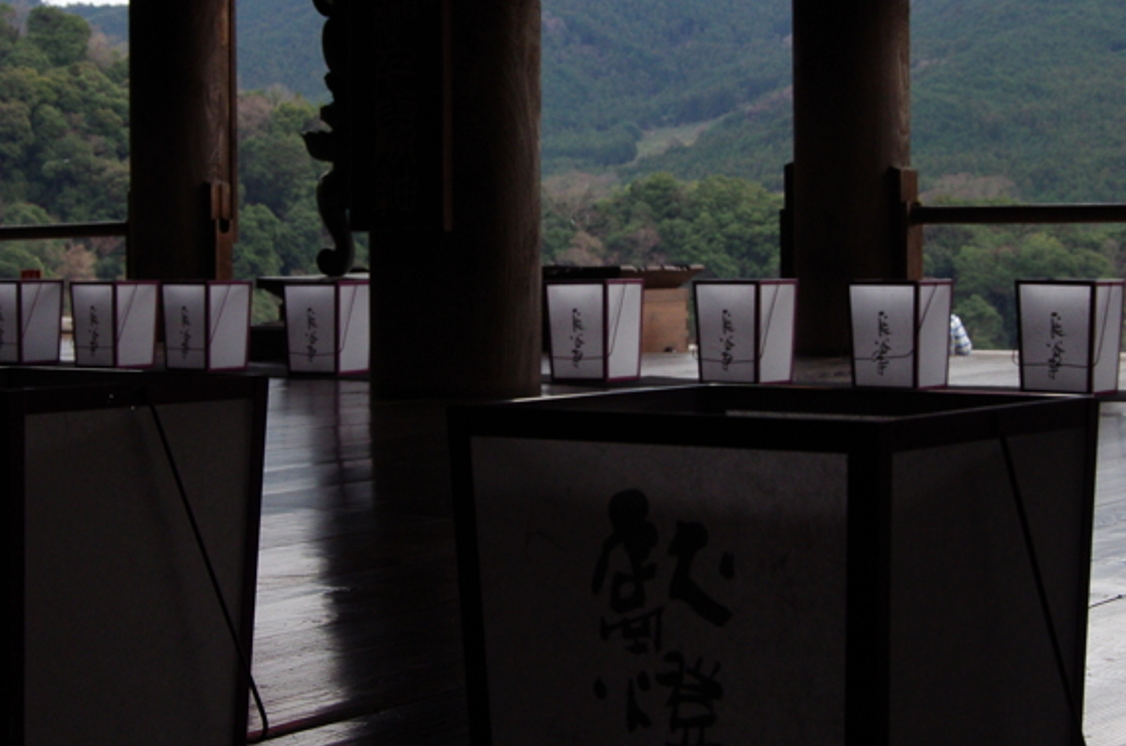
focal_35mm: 76
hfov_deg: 26.7
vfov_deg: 17.8
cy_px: 233
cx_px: 489
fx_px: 2372
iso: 1000
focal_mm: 28
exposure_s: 1/320
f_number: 8
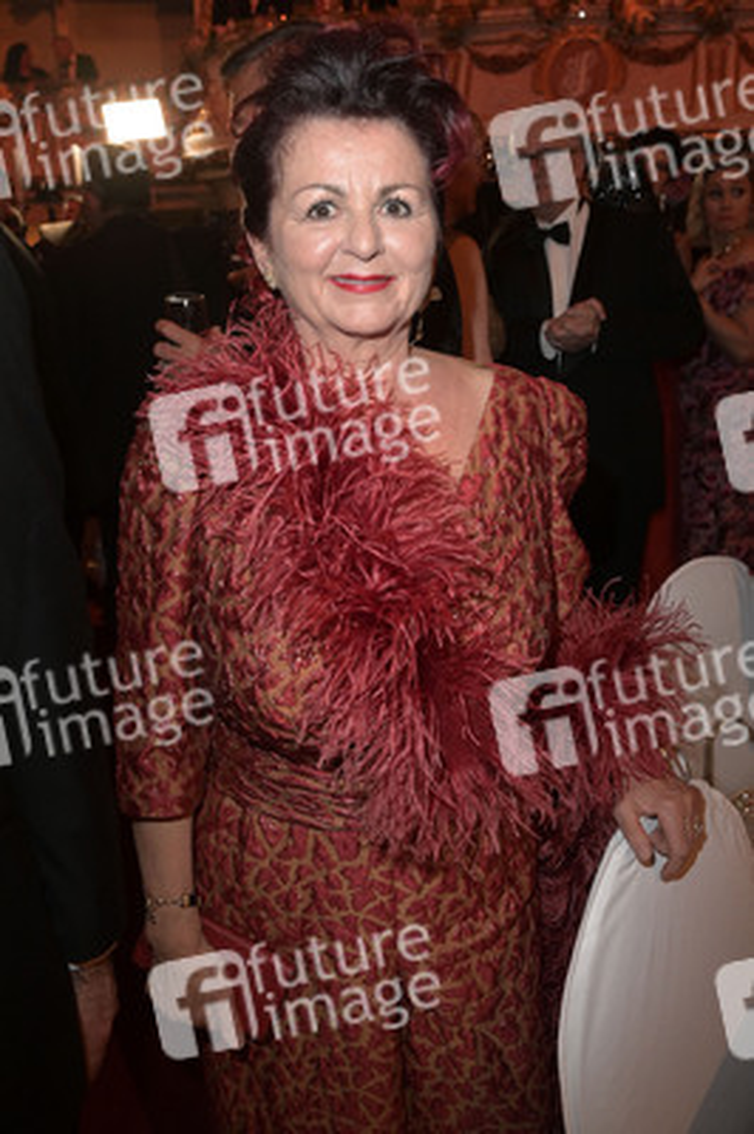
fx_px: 818
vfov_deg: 69.4
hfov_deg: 49.5
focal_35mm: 26
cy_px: 567
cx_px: 377
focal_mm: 26
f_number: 5
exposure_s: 1/125
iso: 4000
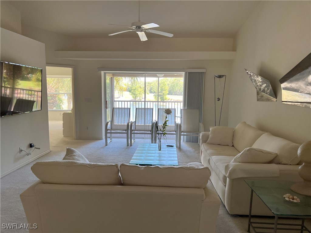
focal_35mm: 26
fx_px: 234
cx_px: 156
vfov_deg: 53.1
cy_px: 116
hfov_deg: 67.3
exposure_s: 1/121
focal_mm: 5.7
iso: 125
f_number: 1.5
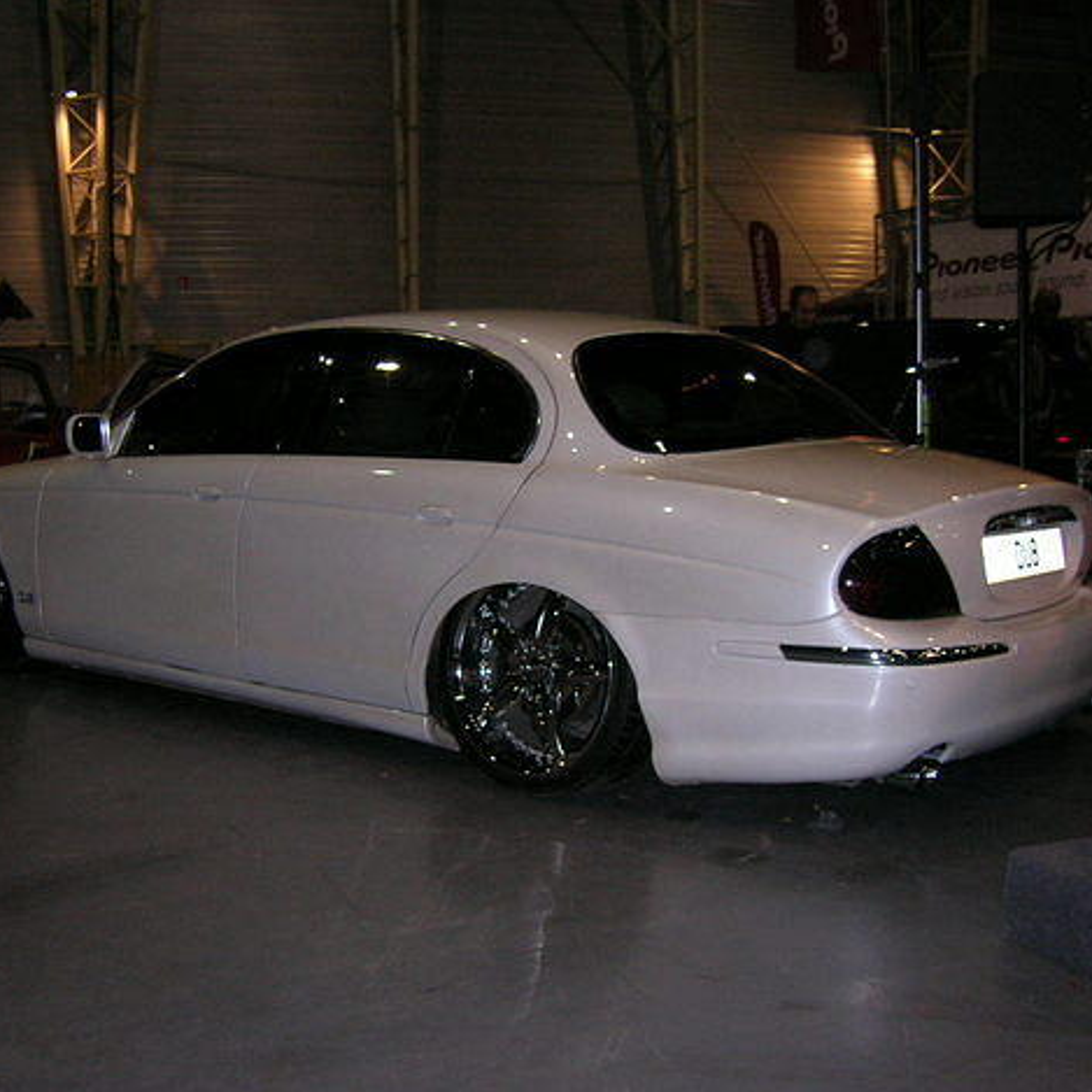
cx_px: 533
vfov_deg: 40.9
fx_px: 1463
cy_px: 556
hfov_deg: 40.9
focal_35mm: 41
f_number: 2.9
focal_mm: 5.7
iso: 108
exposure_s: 1/60.1
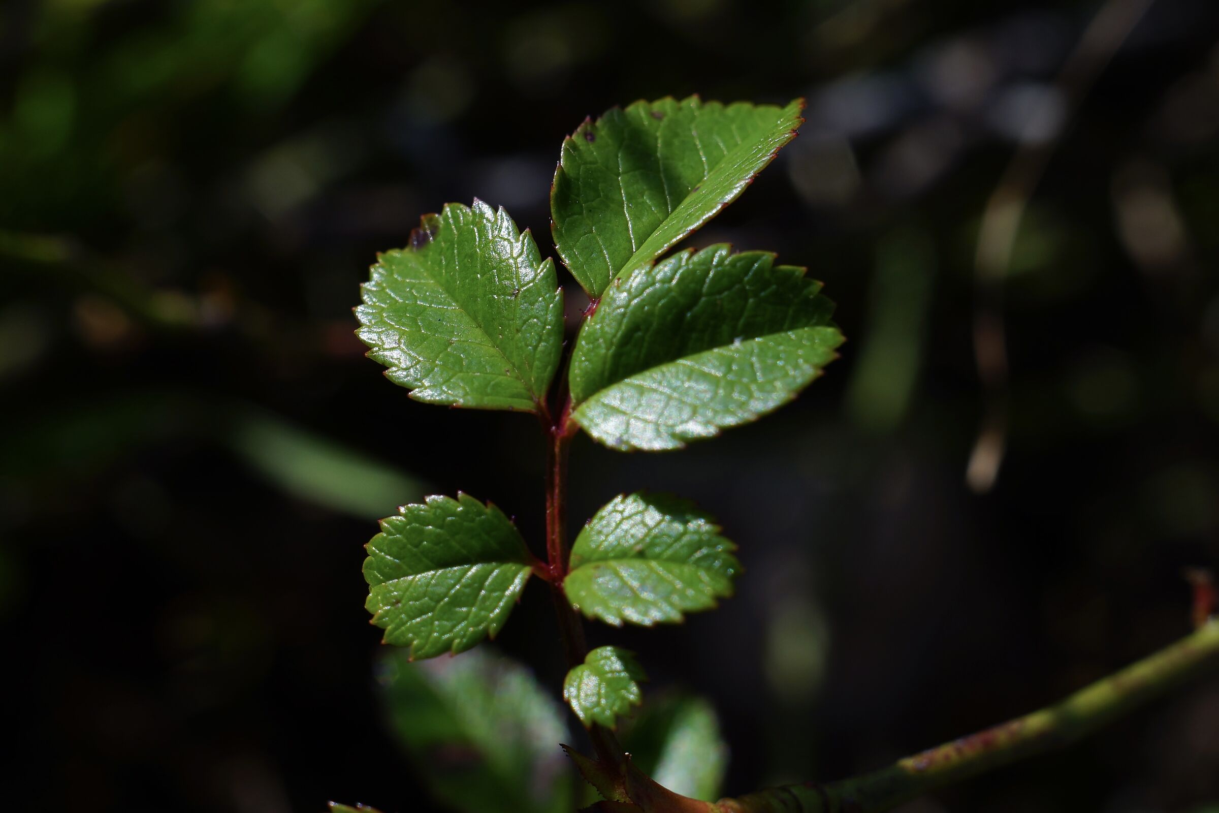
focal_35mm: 35
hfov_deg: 54.4
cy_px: 406
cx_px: 610
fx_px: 1185
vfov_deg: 37.9
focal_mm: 35
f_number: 9
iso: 100
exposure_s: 1/125
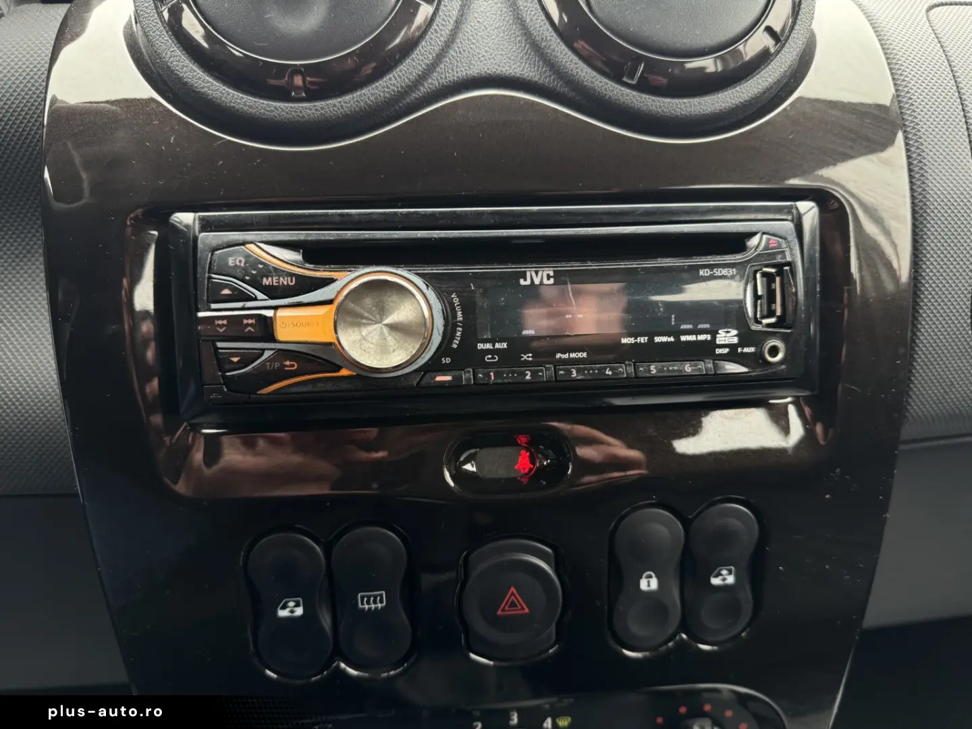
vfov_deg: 56.8
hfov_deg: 71.6
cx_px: 486
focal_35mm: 24
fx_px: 674
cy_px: 364
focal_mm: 6.76
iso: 200
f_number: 1.78
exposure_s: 1/94
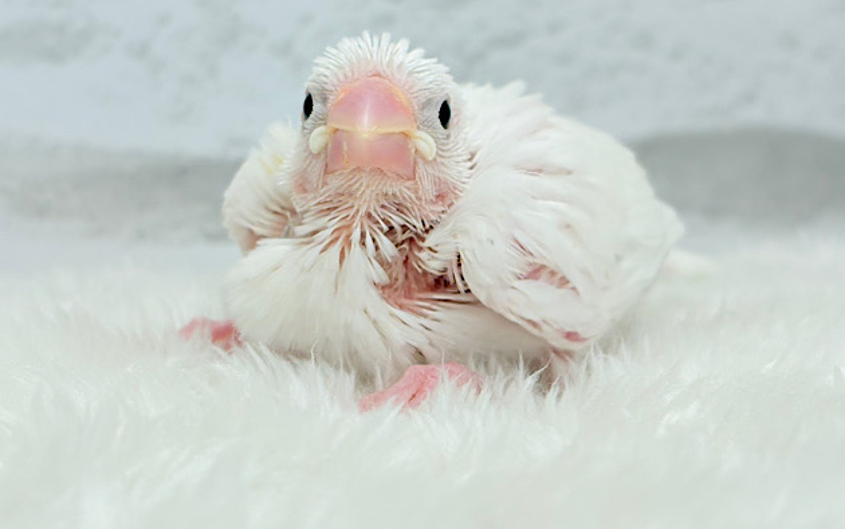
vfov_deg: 23.1
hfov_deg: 36.3
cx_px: 428
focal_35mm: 56
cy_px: 231
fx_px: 1290
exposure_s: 1/100
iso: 50
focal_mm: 5.96
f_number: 1.6
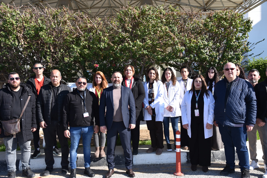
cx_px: 134
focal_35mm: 35
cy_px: 89
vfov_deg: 37.9
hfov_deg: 54.4
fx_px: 260
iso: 100
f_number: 7.1
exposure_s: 1/200
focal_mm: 35
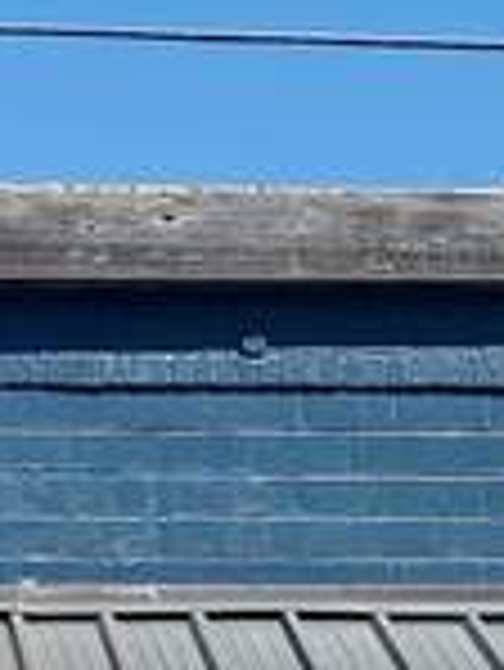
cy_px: 1461
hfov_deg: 8.7
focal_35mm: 167
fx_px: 3237
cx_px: -266
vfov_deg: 10.6
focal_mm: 4.25
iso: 32
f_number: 1.8
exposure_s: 1/3125
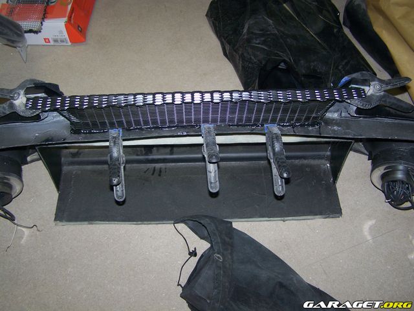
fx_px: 454
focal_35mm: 38
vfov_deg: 37.7
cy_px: 156
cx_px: 207
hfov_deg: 49.0
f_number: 2.8
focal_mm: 6.3
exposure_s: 1/60
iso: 80
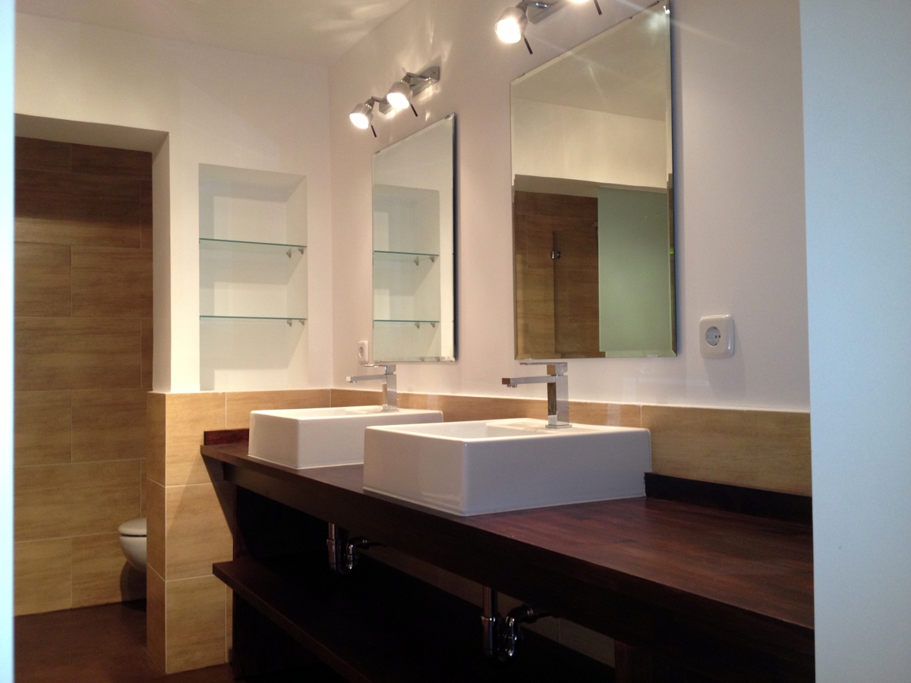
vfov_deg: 40.7
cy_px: 342
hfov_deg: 52.6
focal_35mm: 35
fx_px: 921
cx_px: 456
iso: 100
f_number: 2.4
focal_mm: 4.28
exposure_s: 1/20
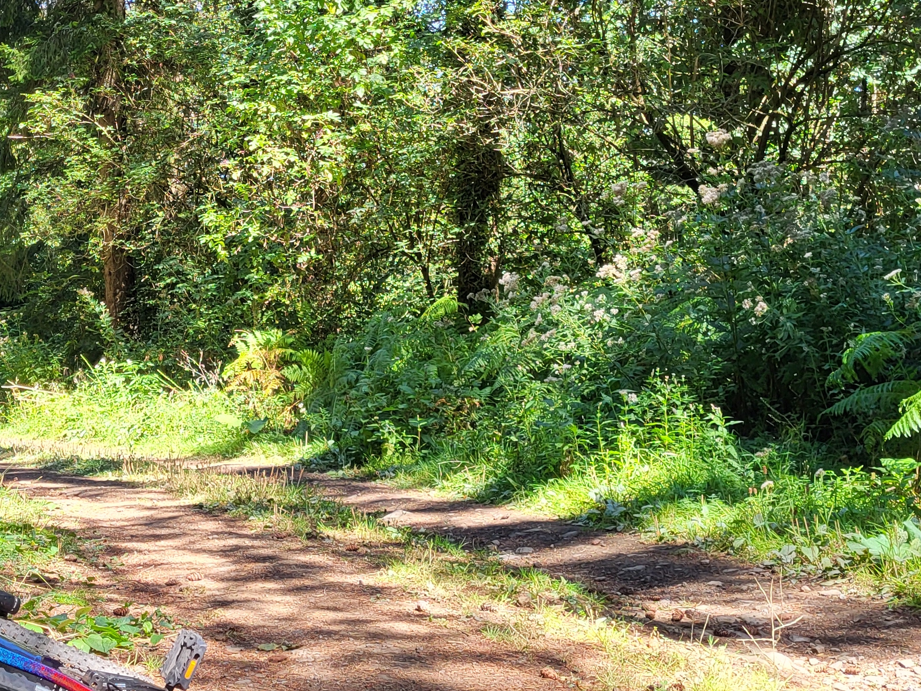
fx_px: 1570
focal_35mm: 59
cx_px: 255
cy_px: 174
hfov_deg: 32.2
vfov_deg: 24.5
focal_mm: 5.4
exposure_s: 1/262
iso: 40
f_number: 1.8
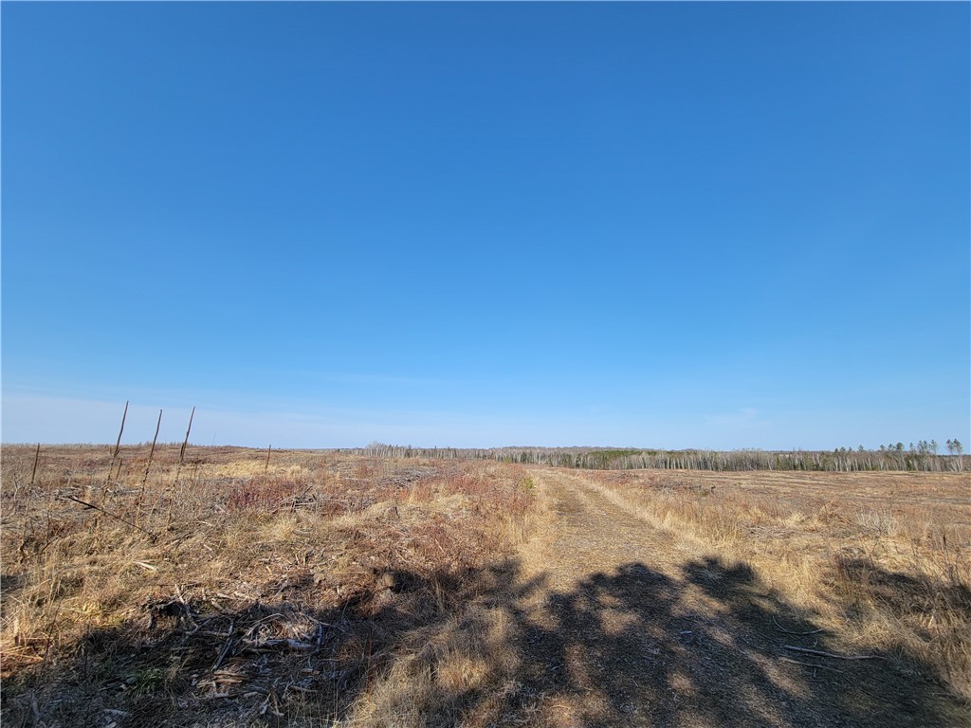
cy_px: 364
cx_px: 486
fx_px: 365
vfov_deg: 89.9
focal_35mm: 13
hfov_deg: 106.2
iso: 50
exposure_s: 1/1433
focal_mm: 2.2
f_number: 2.2
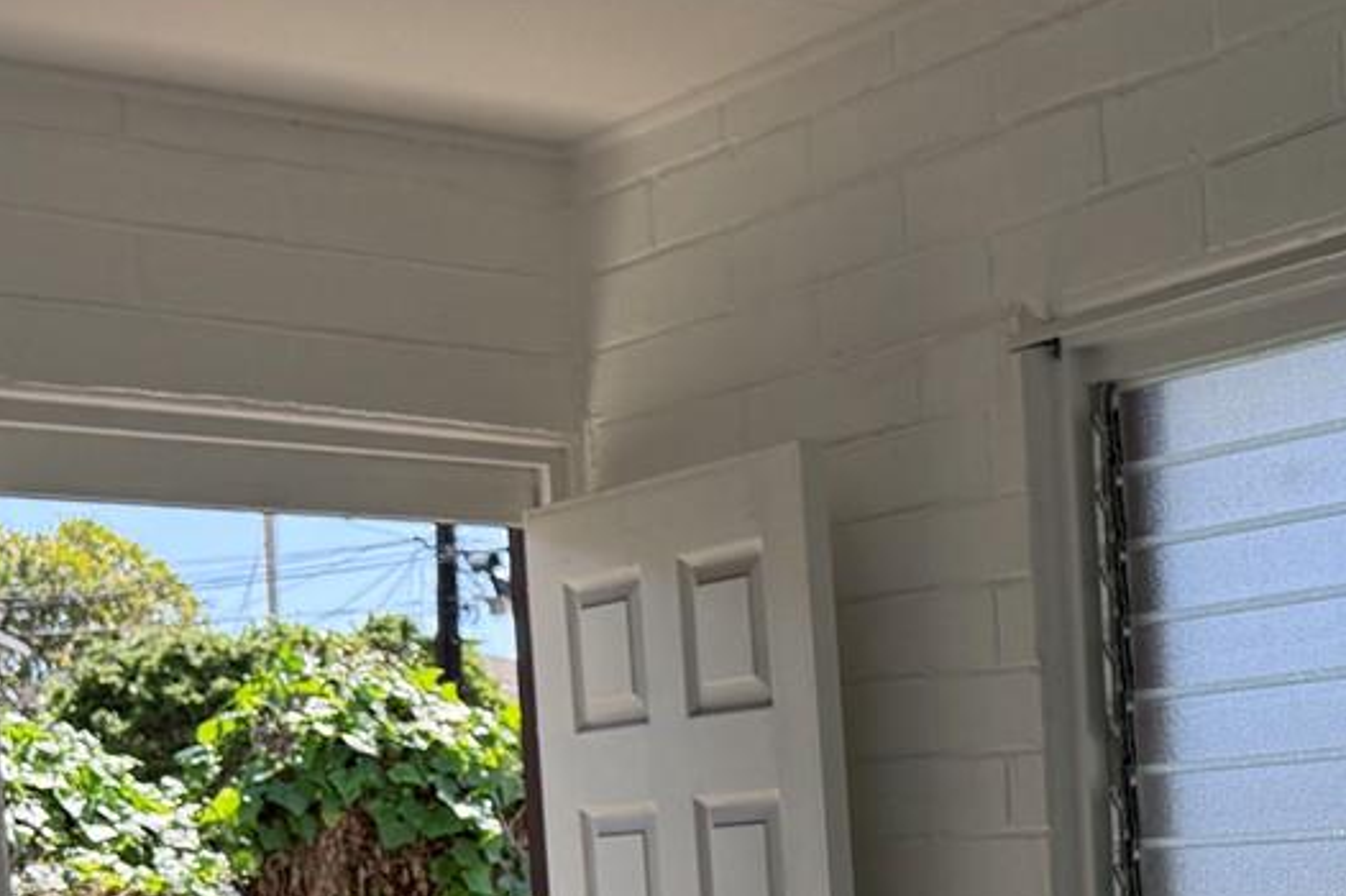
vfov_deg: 17.1
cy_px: 1096
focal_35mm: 76
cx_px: 1492
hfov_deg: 24.8
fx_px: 2840
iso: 80
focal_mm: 6.76
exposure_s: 1/1238
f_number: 1.78
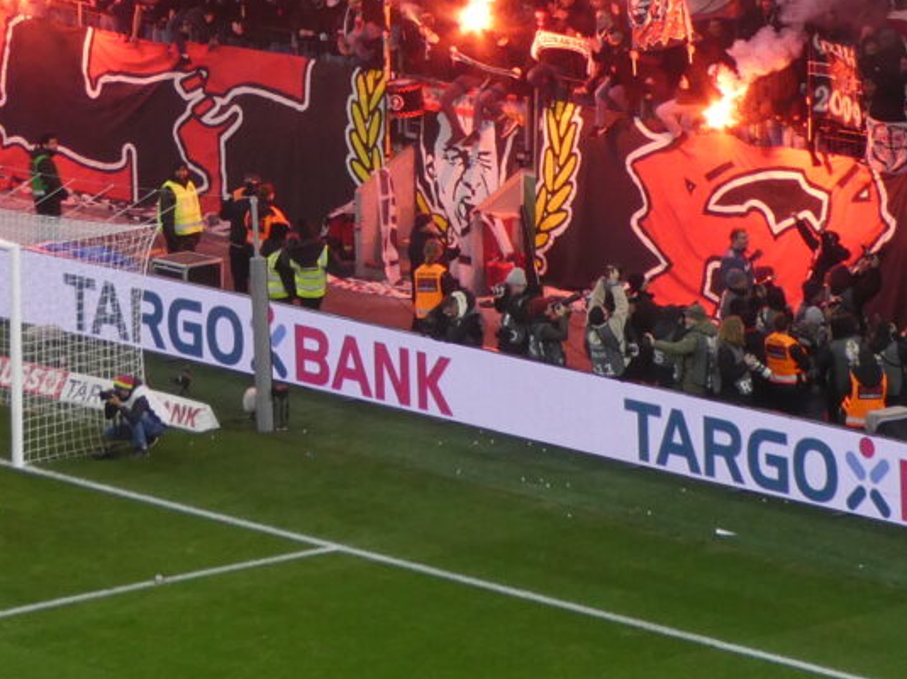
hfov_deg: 7.4
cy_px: 2
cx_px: 344
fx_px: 7047
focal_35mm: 269
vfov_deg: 5.5
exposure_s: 1/80
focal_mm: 16.1
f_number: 4.9
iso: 200
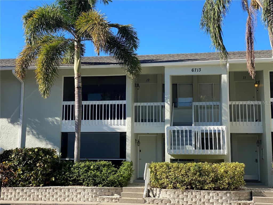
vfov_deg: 28.0
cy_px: 102
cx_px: 136
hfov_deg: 36.8
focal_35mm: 52
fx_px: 410
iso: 20
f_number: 2
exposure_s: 1/856
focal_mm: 6
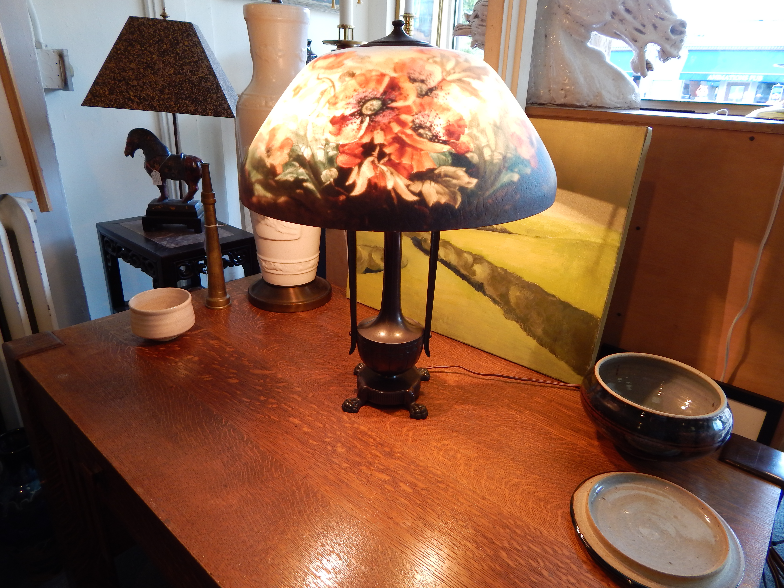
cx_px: 392
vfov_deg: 61.1
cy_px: 294
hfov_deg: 76.4
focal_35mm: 22
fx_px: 498
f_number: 3
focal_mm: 4
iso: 125
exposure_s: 1/30
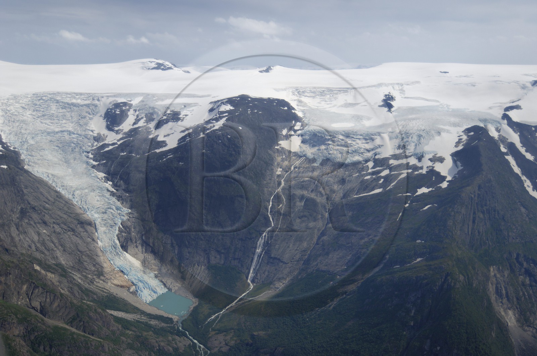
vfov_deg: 45.5
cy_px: 178
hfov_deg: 64.6
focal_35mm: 28
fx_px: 425
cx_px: 268
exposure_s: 1/2500
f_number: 4
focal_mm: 19
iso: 100
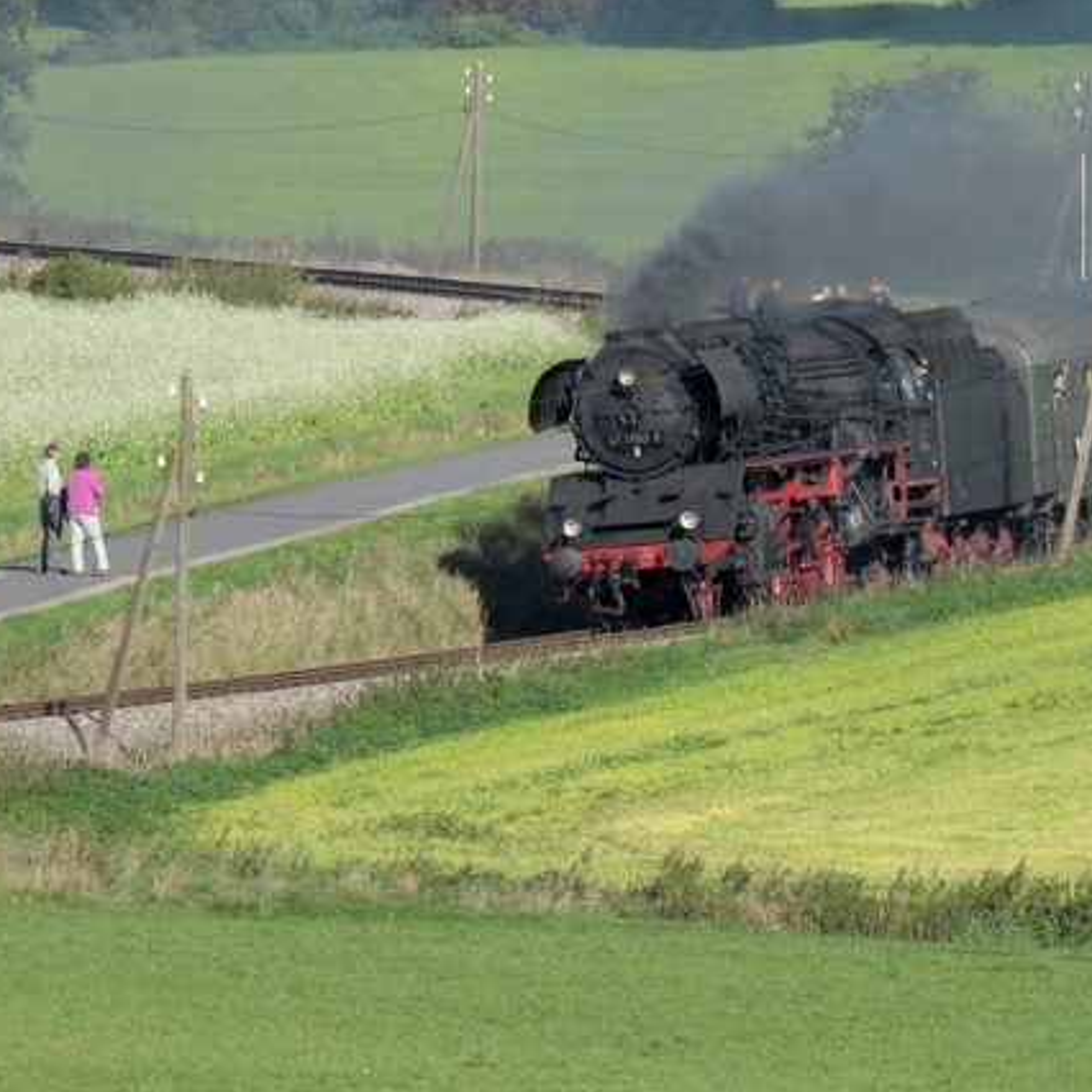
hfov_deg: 3.3
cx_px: 910
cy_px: 246
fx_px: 19131
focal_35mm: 536
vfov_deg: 3.3
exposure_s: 1/500
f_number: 8
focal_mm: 175
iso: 320
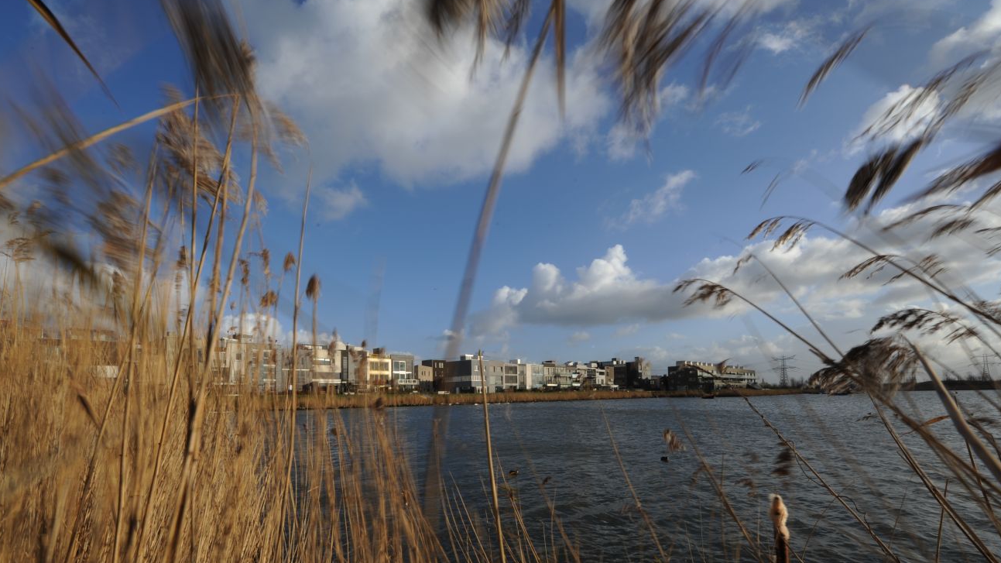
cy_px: 375
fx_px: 451
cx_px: 485
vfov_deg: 62.3
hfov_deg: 95.9
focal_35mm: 17
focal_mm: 14
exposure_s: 1/50
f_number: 22
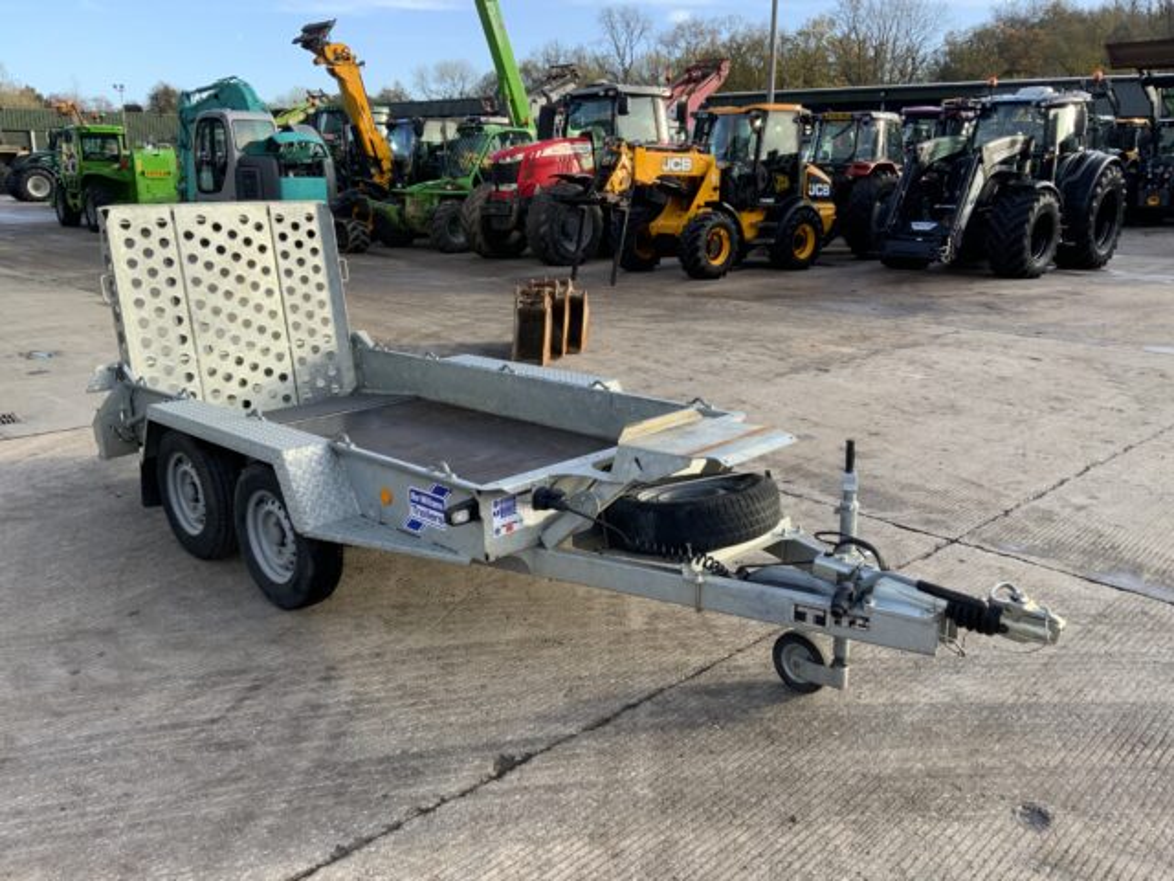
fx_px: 984
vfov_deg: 48.2
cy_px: 440
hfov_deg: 61.7
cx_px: 587
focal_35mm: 29
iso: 16
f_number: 1.8
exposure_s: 1/360
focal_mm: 3
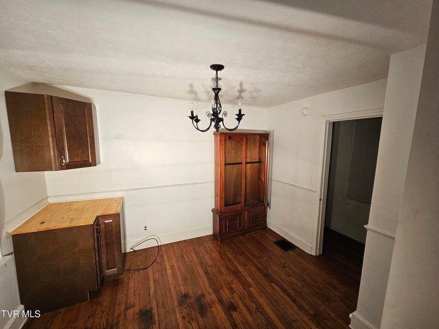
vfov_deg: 89.9
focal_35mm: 13
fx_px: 165
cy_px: 164
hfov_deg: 106.2
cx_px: 220
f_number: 2.2
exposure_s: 1/60
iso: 80
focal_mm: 2.2
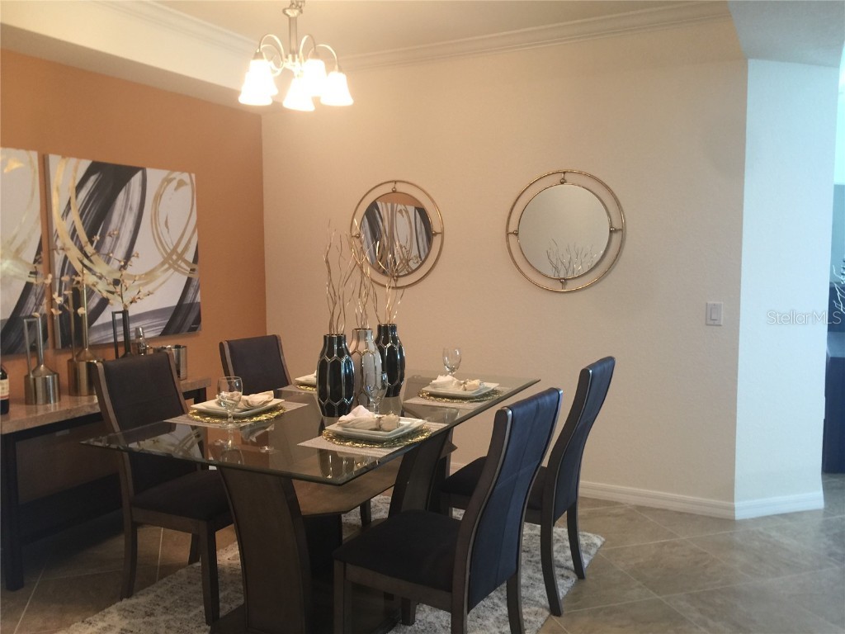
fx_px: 708
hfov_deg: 61.7
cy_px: 317
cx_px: 422
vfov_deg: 48.2
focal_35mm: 29
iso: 50
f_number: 2.2
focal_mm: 4.15
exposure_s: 1/15
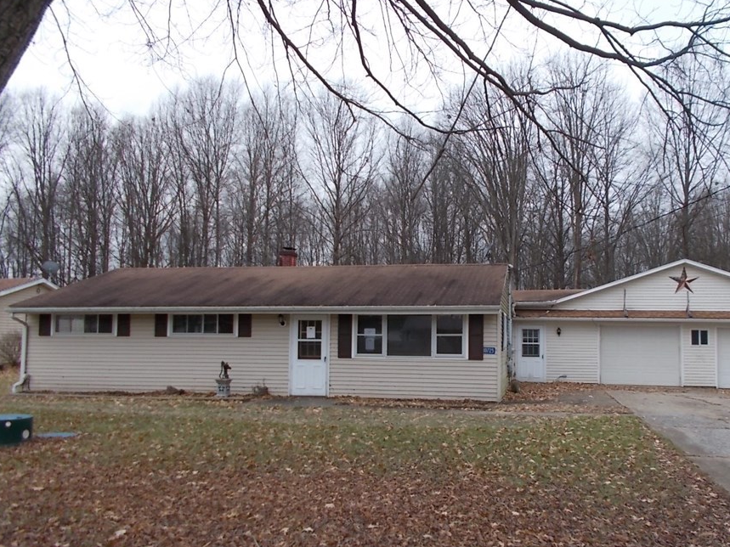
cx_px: 424
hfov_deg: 58.1
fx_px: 654
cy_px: 301
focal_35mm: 31
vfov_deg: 45.4
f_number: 3.2
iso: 80
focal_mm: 4.6
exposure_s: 1/250
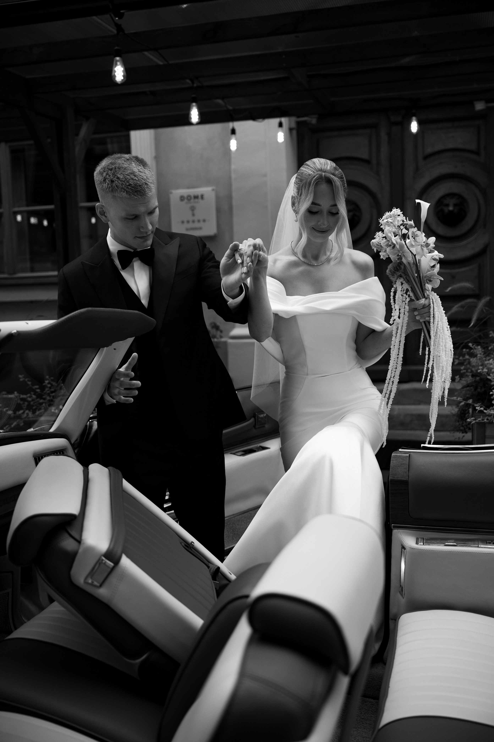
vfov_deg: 48.5
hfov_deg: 33.4
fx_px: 823
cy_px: 371
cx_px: 247
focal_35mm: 40
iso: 200
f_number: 2.8
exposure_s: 1/1250
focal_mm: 40
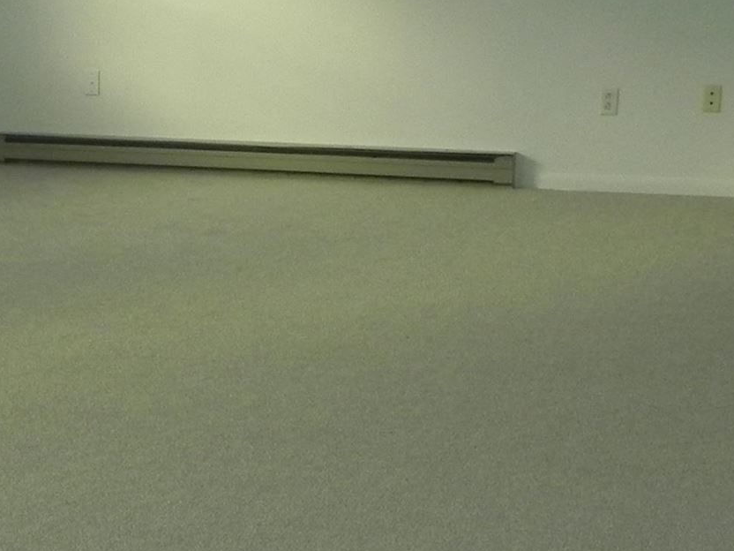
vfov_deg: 15.4
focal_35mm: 96
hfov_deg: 19.5
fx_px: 2036
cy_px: 392
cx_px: -101
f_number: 2.8
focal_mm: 4.6
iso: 160
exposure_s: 1/61.8
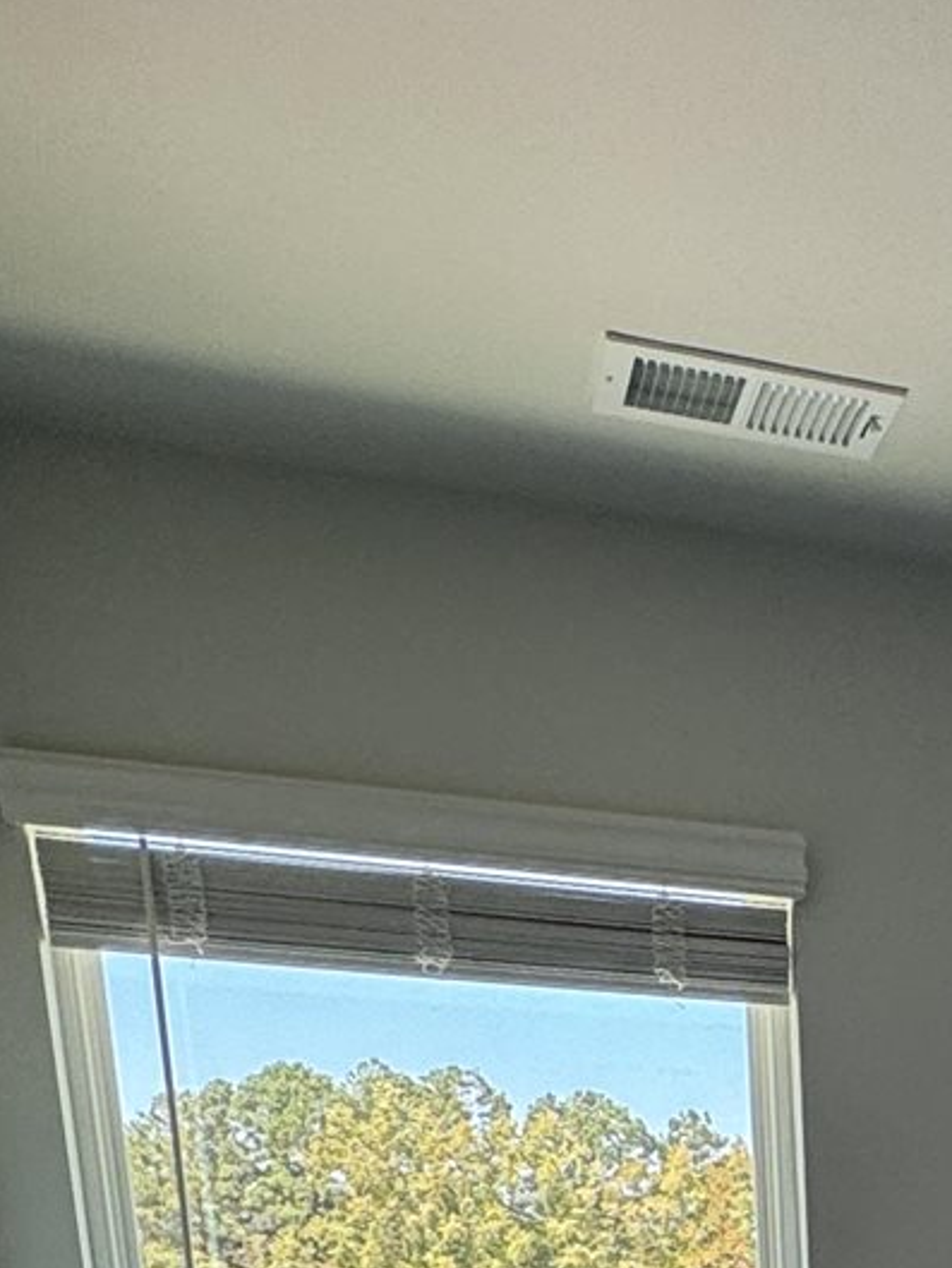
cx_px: 1321
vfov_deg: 22.9
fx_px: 2236
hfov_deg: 21.2
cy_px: 2093
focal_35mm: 61
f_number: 2.2
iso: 80
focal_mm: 2.22
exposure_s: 1/99
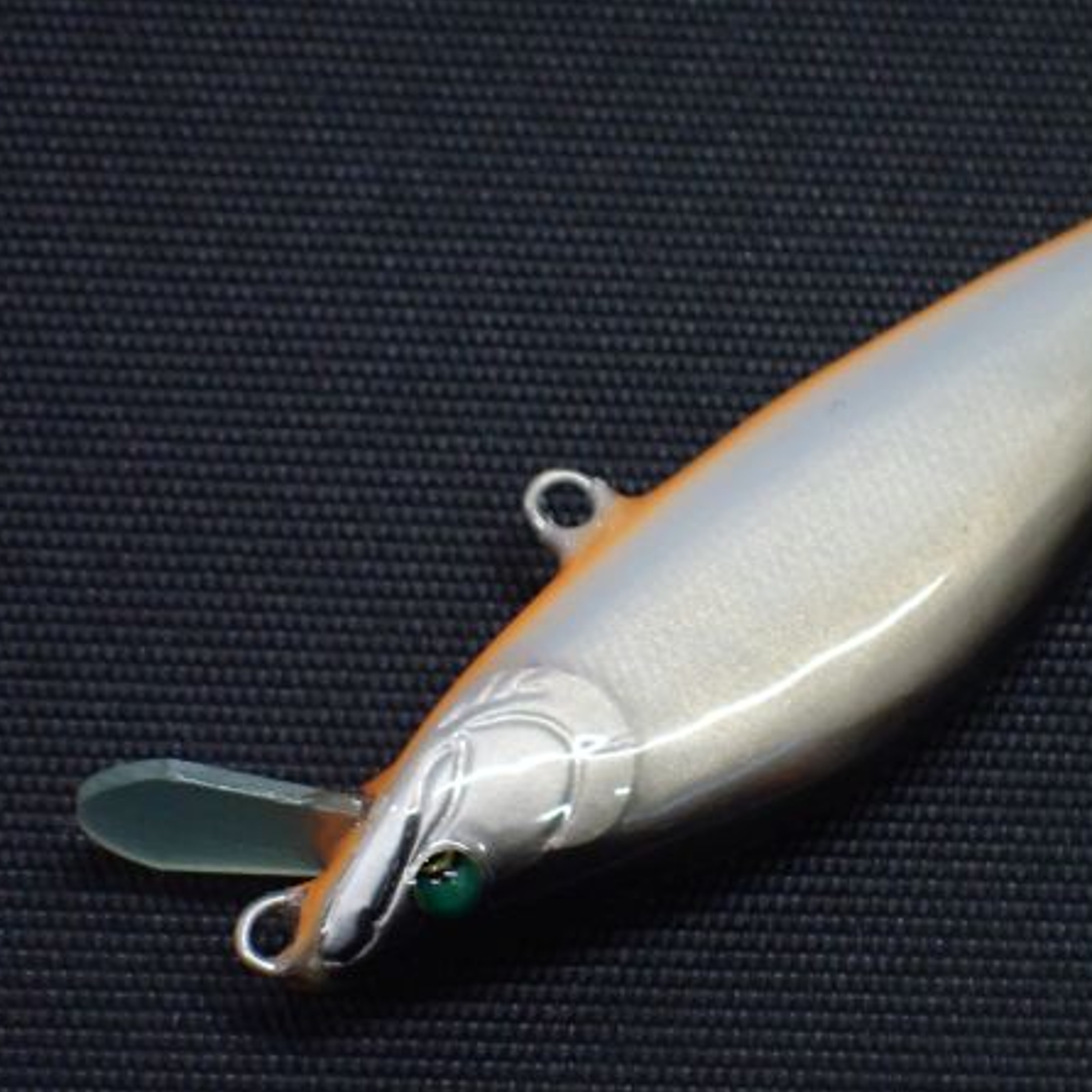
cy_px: 548
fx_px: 4247
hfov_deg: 14.6
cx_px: 722
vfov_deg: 14.7
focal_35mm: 119
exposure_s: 1/100
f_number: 4.9
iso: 1000
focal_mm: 18
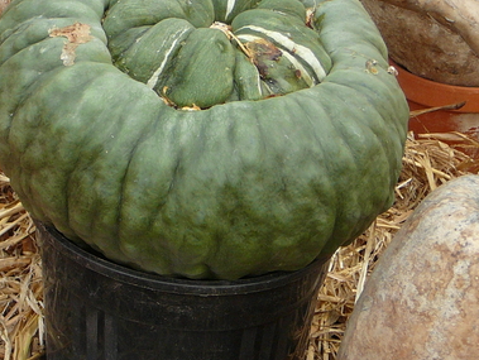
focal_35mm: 117
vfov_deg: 12.6
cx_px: 116
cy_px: 96
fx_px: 1621
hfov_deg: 16.7
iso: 100
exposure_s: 1/80
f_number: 3.5
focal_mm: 8.7
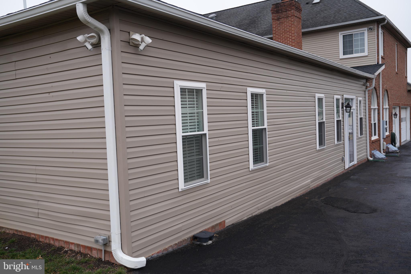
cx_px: 206
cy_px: 137
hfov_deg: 57.2
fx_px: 377
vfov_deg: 40.0
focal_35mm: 33
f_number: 4.5
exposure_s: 1/200
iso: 100
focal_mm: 33
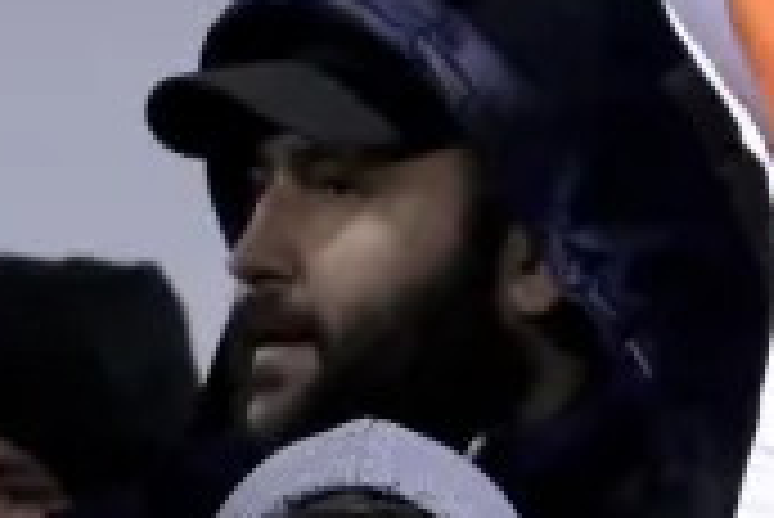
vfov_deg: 0.8
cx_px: 382
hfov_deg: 1.2
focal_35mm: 1764
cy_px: 660
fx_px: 37957
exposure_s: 1/1600
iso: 6400
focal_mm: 400
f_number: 2.8
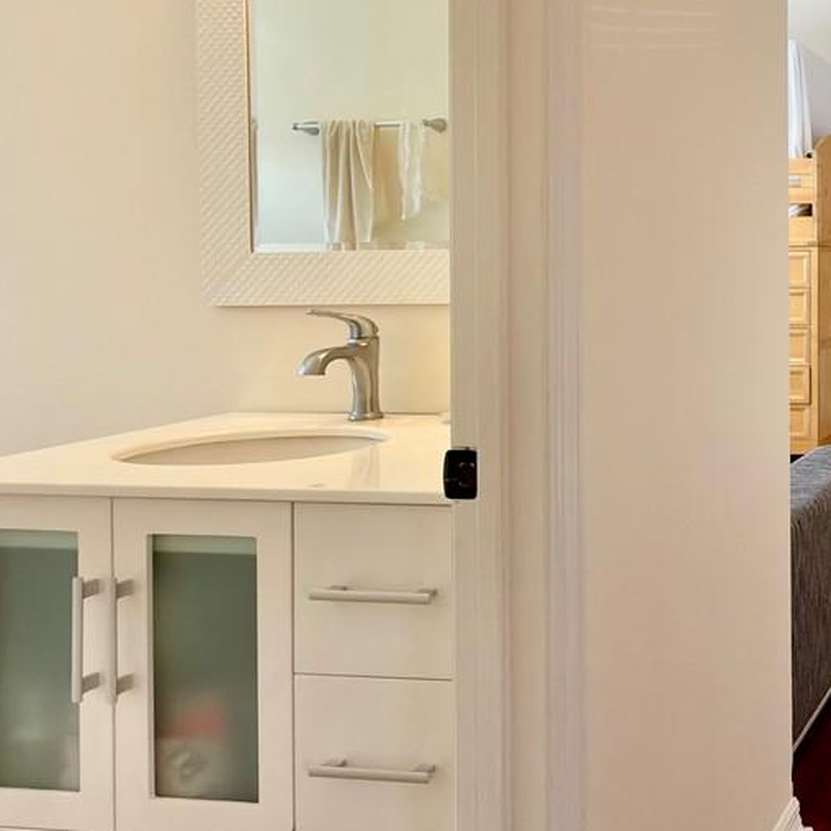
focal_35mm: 39
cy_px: 240
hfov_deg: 33.7
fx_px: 1059
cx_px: 1024
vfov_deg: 41.9
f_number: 2.2
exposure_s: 1/60
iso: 50
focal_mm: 2.22
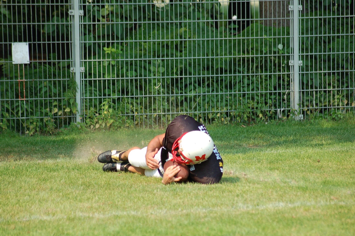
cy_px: 118
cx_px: 178
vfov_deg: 5.4
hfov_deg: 8.1
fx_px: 2510
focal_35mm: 255
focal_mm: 170
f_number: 4.8
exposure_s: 1/1000
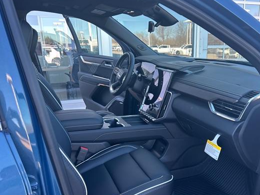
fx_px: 240
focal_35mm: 32
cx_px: 152
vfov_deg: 44.0
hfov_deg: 56.5
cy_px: 114
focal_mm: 5.7
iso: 50
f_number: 1.5
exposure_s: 1/135
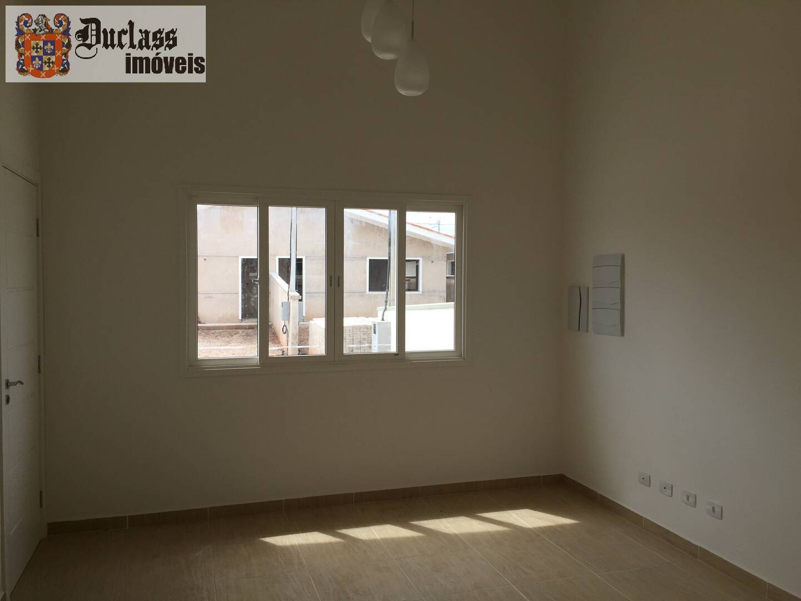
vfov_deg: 48.2
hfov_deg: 61.7
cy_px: 300
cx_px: 400
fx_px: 671
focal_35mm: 29
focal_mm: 4.15
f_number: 2.2
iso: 32
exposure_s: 1/860
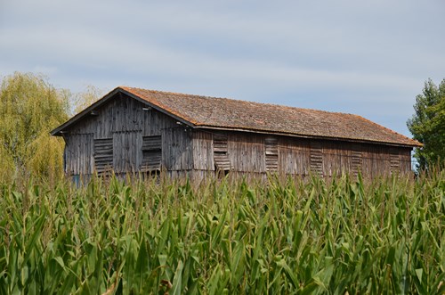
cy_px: 148
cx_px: 222
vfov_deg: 12.6
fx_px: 1332
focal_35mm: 108
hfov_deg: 19.0
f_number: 8
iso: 100
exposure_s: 1/250
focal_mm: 72
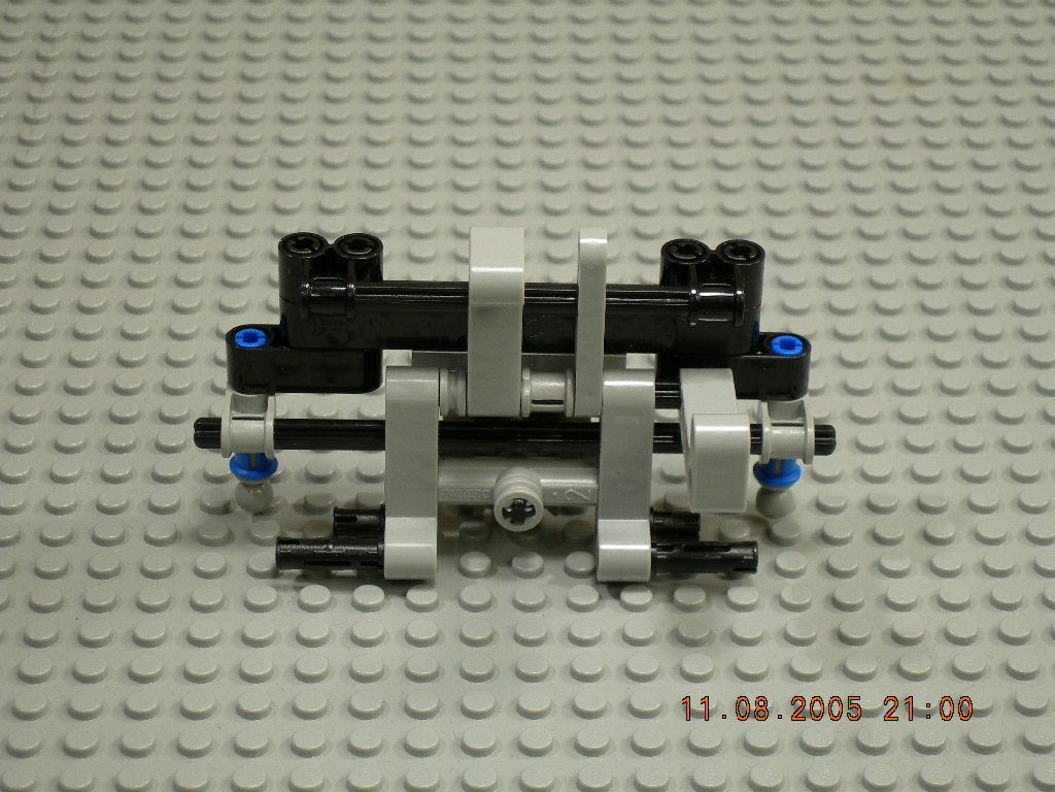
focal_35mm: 114
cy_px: 396
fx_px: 3474
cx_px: 528
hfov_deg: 17.3
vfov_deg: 13.0
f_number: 4.9
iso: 50
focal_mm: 23.4
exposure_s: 1/9
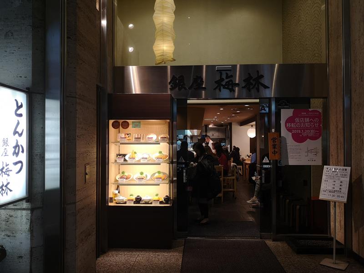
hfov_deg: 65.3
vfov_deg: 51.4
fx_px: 284
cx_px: 182
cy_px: 136
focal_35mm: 27
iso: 200
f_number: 1.8
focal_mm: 3.95
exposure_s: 1/100
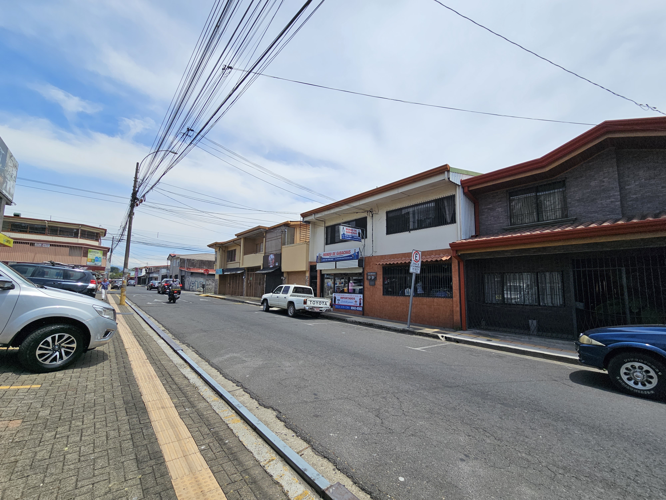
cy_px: 250
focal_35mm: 13
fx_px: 250
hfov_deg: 106.2
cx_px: 333
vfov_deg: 89.9
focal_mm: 2.2
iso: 50
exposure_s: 1/3354
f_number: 2.2
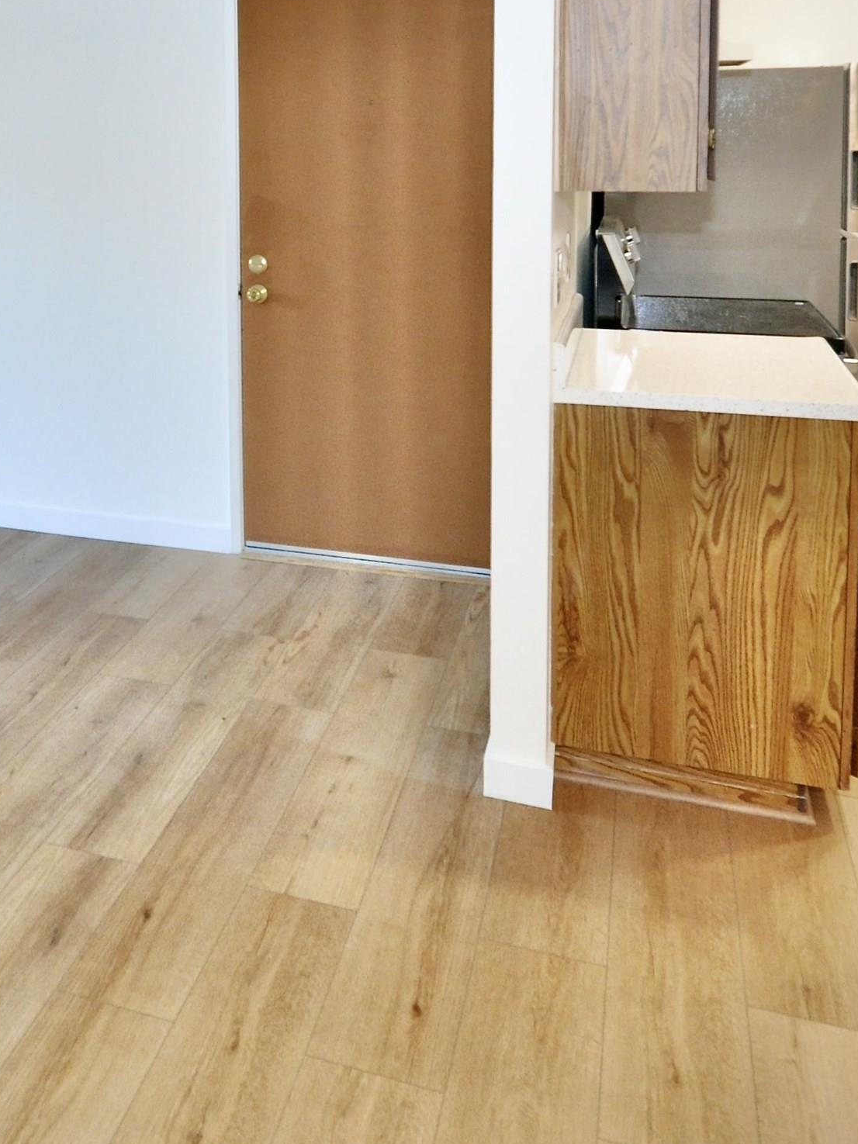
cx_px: 112
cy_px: 463
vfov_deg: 55.0
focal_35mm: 33
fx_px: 1091
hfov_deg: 40.2
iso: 800
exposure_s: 1/50
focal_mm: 11
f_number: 3.5
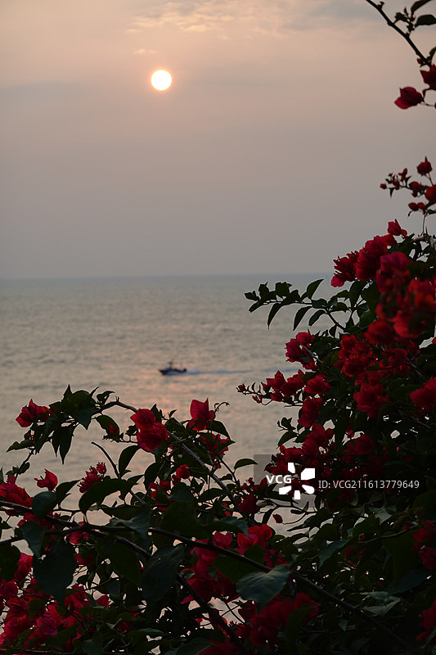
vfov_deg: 20.8
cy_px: 328
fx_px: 1781
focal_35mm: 98
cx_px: 218
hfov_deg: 14.0
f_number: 4
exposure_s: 1/320
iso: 64
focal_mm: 36
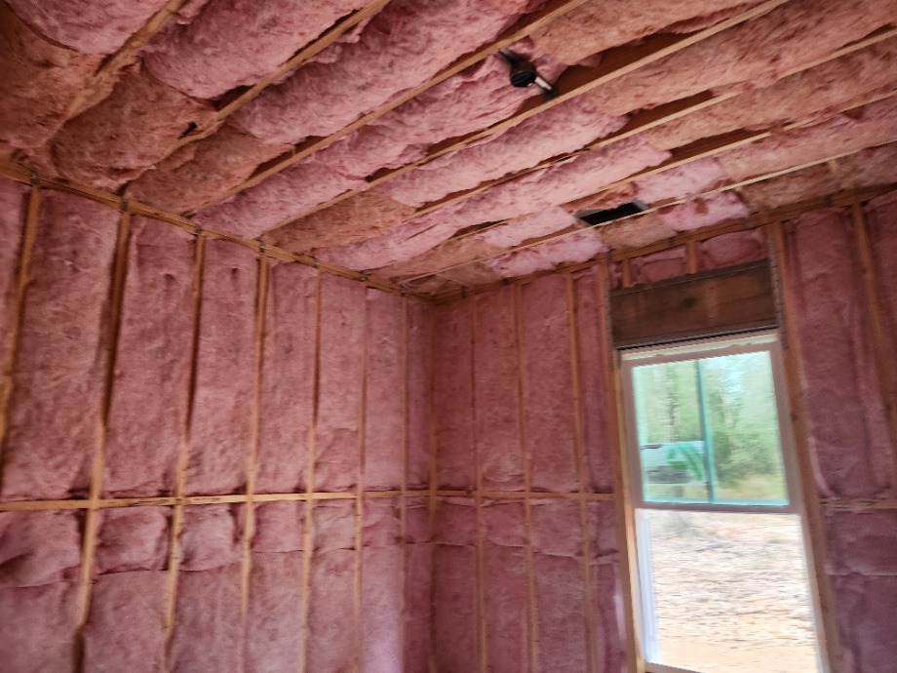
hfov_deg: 73.9
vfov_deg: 58.9
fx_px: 596
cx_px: 448
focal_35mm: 23
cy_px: 336
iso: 320
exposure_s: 1/120
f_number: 1.8
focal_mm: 5.54
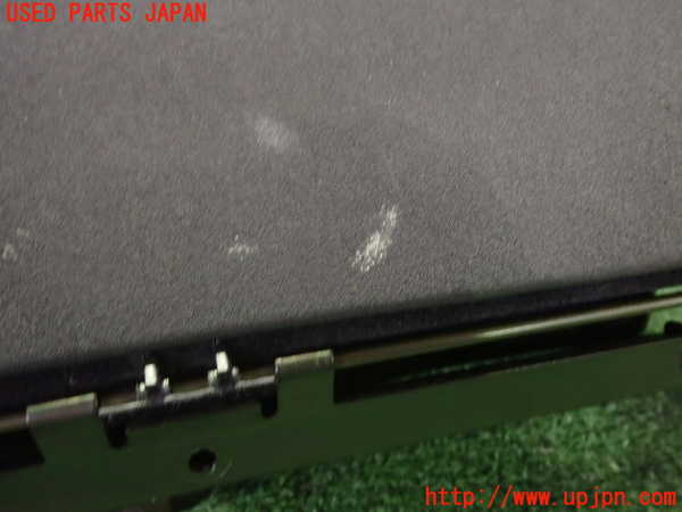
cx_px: 341
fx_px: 591
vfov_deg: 46.8
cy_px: 256
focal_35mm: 30
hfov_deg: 60.0
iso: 800
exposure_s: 1/15
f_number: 2.3
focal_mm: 5.4
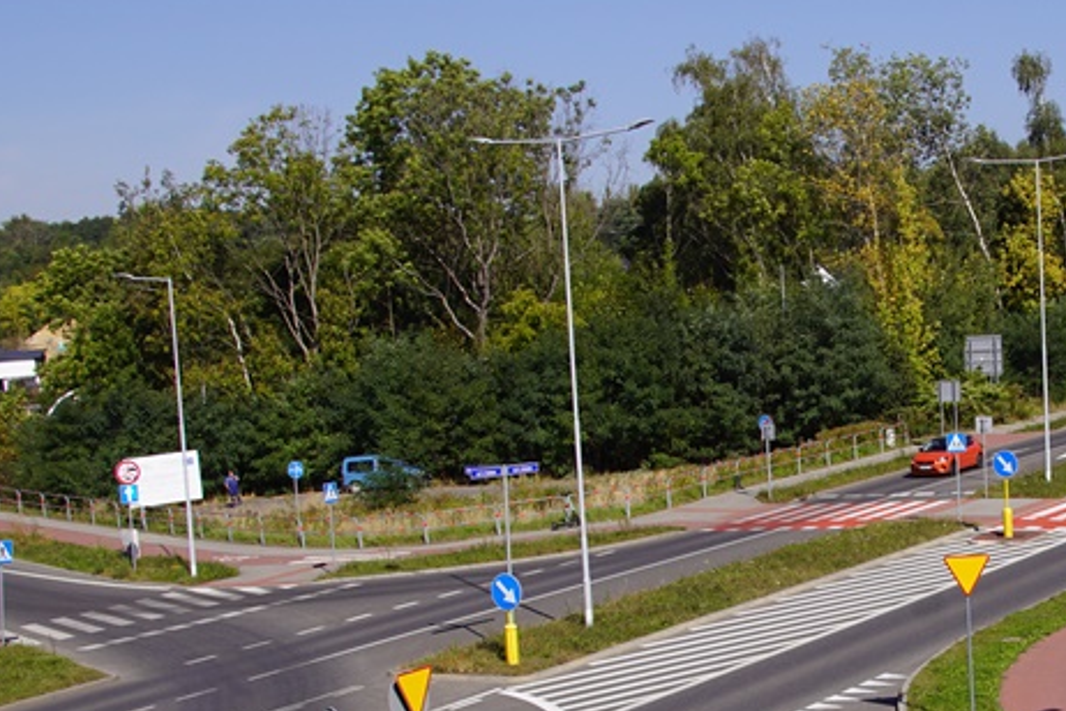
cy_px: 590
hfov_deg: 29.9
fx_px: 1925
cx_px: 916
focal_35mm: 65
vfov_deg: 20.6
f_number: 10
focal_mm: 20
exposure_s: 1/160
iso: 100
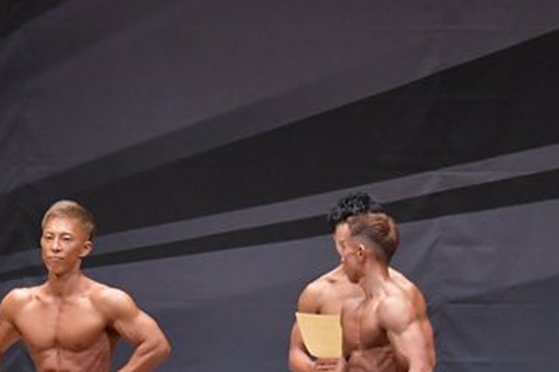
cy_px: 387
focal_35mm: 390
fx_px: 6050
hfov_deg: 5.3
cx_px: 36
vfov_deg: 3.5
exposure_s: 1/400
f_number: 5.6
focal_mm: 112
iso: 8000
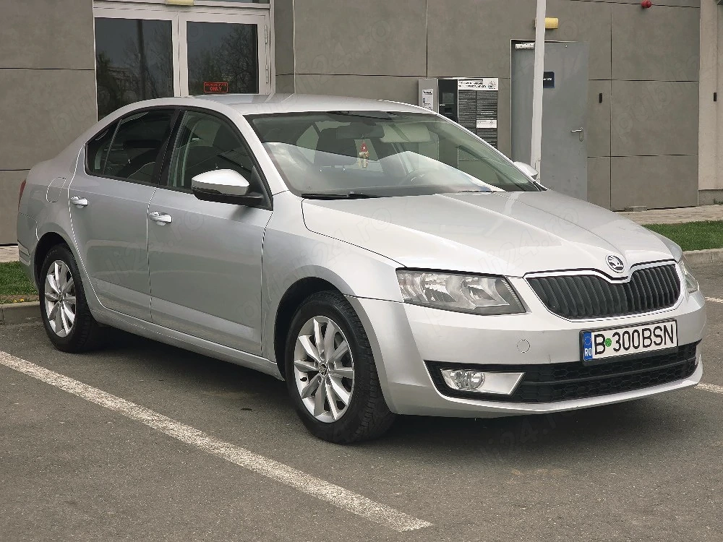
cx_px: 362
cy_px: 271
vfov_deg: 21.3
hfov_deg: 28.2
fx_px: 1441
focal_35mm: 69
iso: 50
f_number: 2.4
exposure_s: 1/1000
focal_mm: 7.9
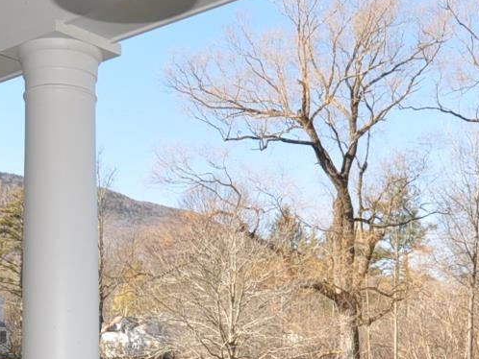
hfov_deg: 30.9
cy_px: 416
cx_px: 160
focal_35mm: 62
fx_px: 858
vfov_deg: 22.1
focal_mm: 10
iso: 200
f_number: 6.3
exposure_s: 1/200
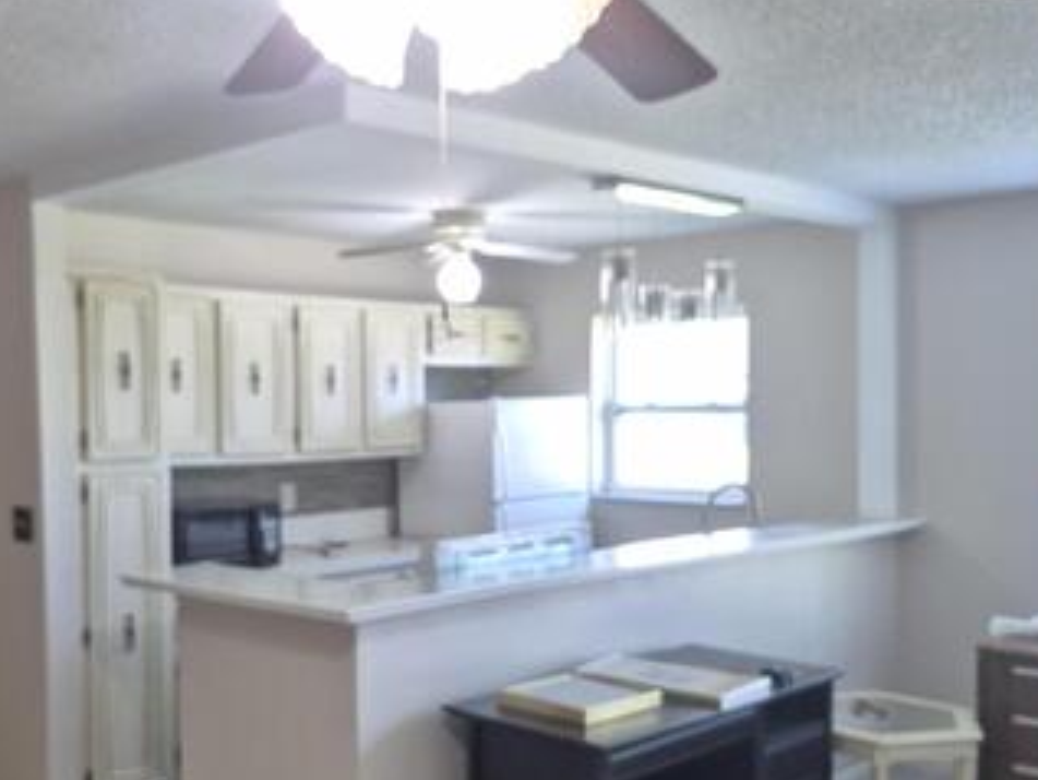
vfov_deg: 47.9
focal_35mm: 29
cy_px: 472
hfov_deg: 61.2
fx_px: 870
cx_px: 429
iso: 320
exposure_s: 1/120
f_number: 1.8
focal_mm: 5.4
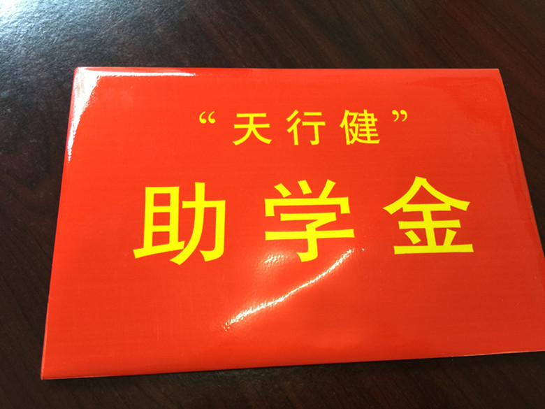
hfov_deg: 61.7
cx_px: 272
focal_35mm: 29
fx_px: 457
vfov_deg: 48.2
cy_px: 204
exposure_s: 1/15
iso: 64
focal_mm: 4.15
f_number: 2.2
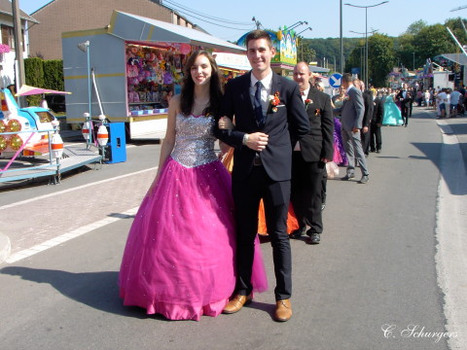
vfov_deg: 32.9
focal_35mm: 44
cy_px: 175
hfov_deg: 42.9
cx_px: 234
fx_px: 594
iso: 70
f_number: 5
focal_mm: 6.8
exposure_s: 1/210
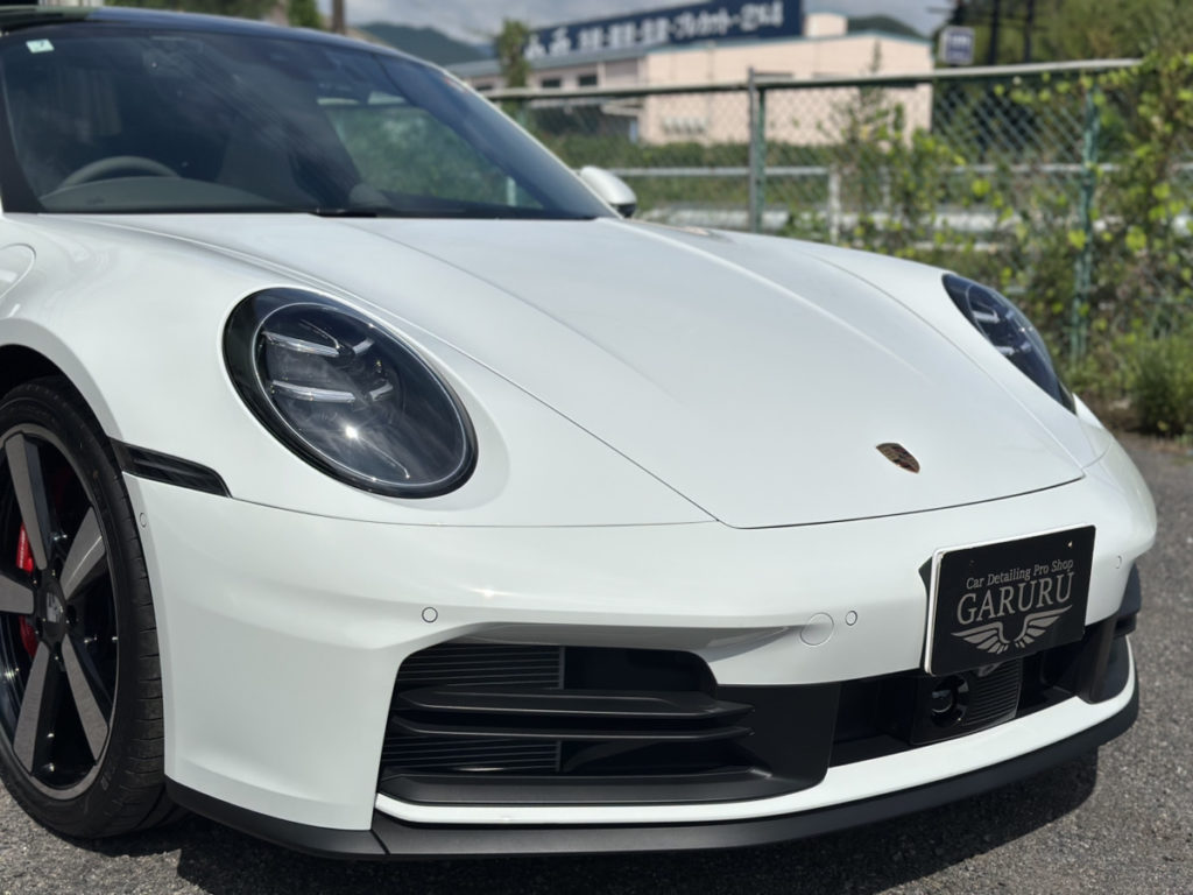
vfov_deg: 30.3
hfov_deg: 39.7
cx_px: 596
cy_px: 448
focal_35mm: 48
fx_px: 1654
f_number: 1.78
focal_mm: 6.86
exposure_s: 1/18868
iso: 64
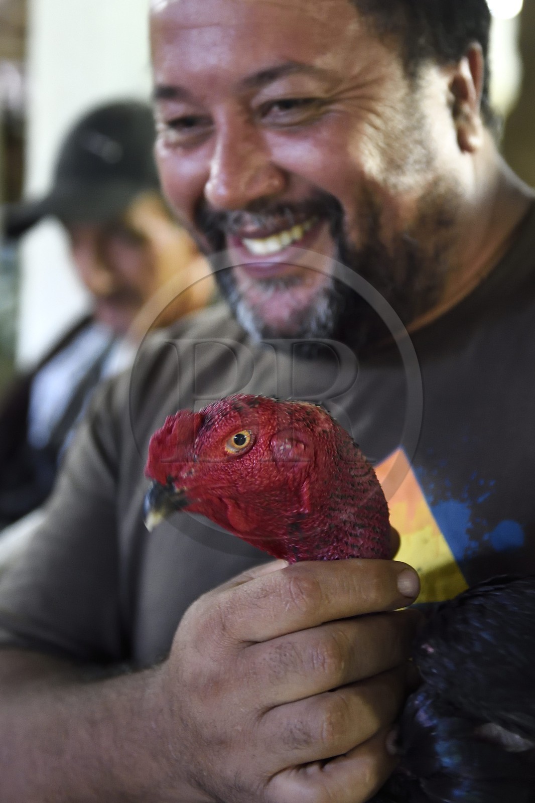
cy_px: 402
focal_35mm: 48
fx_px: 1070
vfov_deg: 41.1
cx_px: 268
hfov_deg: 28.1
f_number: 2.8
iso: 3200
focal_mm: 48
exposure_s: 1/30
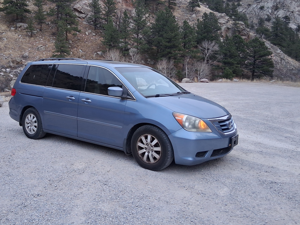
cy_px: 83
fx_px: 286
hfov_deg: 54.8
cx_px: 116
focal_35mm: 33
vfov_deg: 42.6
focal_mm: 3.98
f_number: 1.8
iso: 250
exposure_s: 1/120
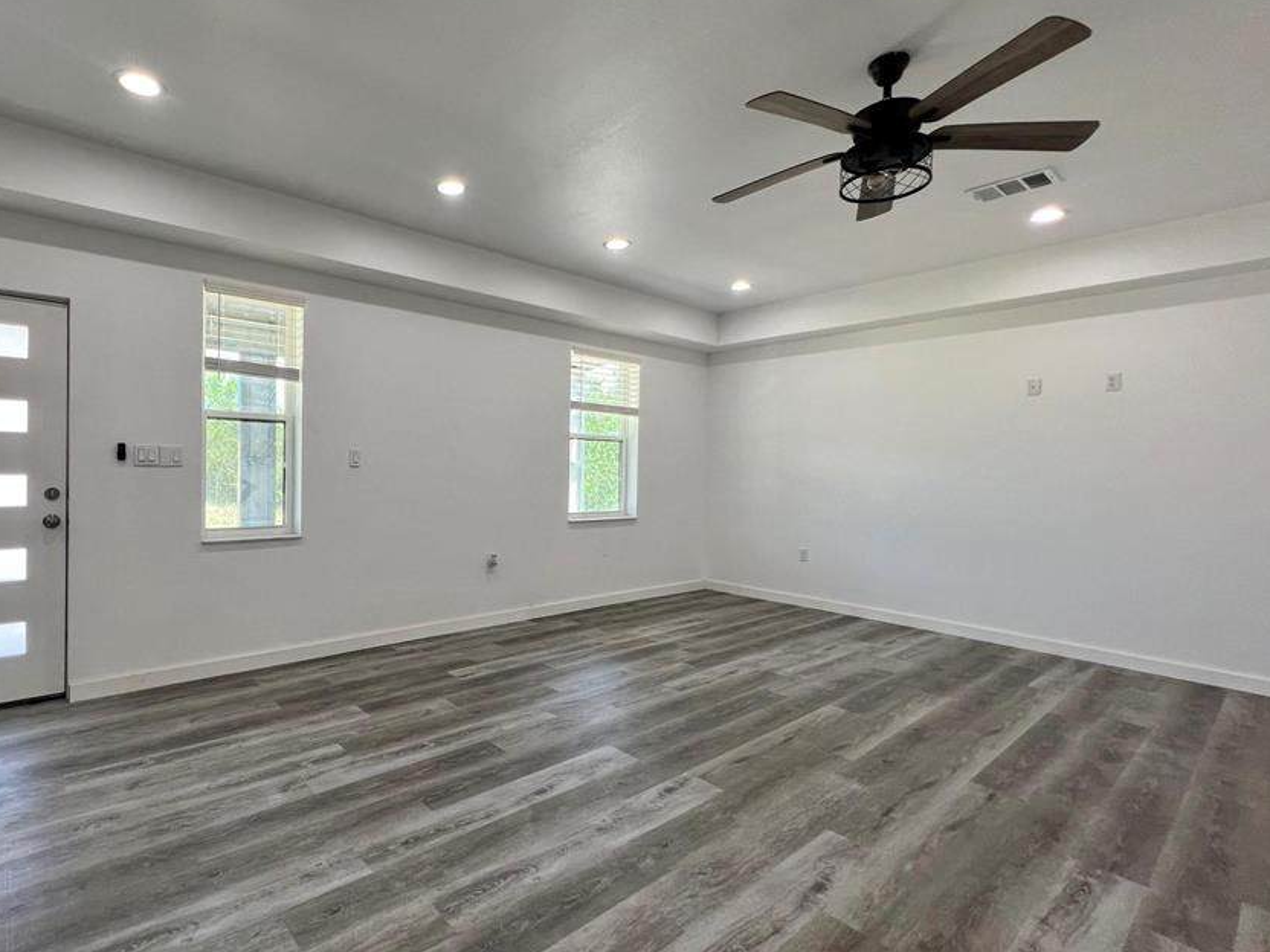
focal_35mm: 16
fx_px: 587
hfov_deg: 93.2
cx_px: 505
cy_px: 467
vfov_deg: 78.1
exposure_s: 1/120
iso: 80
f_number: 1.8
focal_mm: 1.57
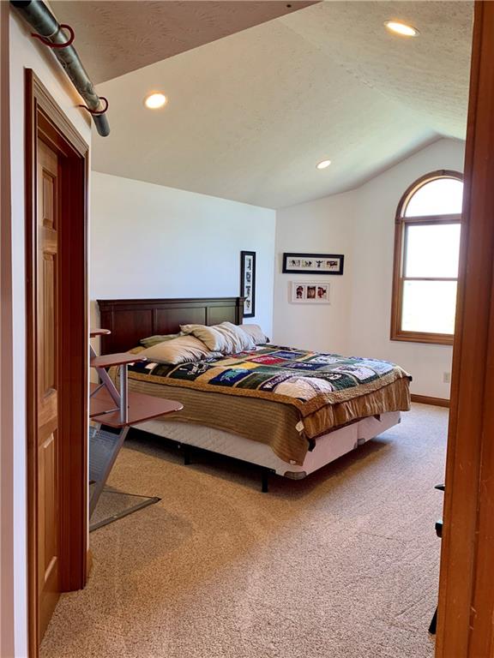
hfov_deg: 53.1
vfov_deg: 67.3
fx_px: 495
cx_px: 247
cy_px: 329
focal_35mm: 26
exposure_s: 1/60
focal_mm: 4.25
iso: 80
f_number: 1.8
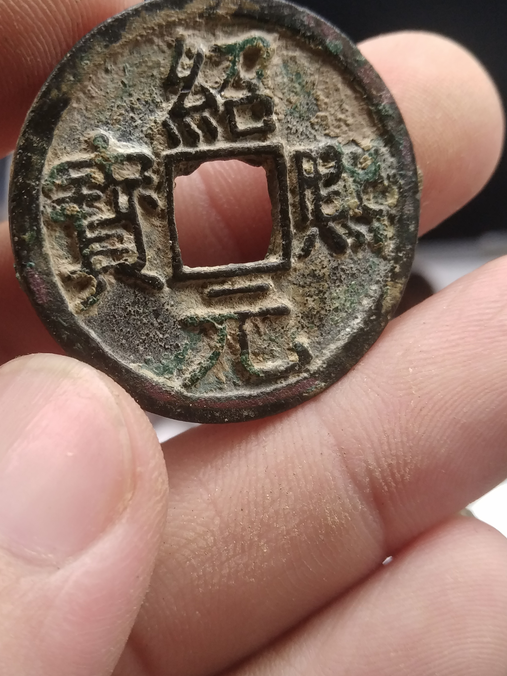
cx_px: 202
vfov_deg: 58.3
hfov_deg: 45.2
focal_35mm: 31
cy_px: 342
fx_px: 605
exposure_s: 1/33
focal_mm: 3.46
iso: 200
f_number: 2.2
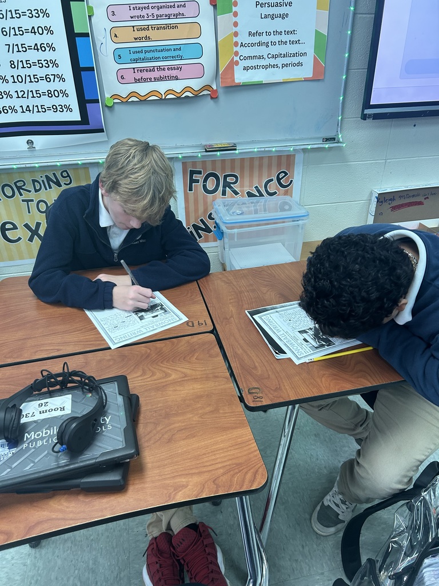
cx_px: 220
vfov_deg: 67.3
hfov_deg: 53.1
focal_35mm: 26
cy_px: 293
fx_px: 440
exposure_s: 1/60
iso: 100
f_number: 1.5
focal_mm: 5.7
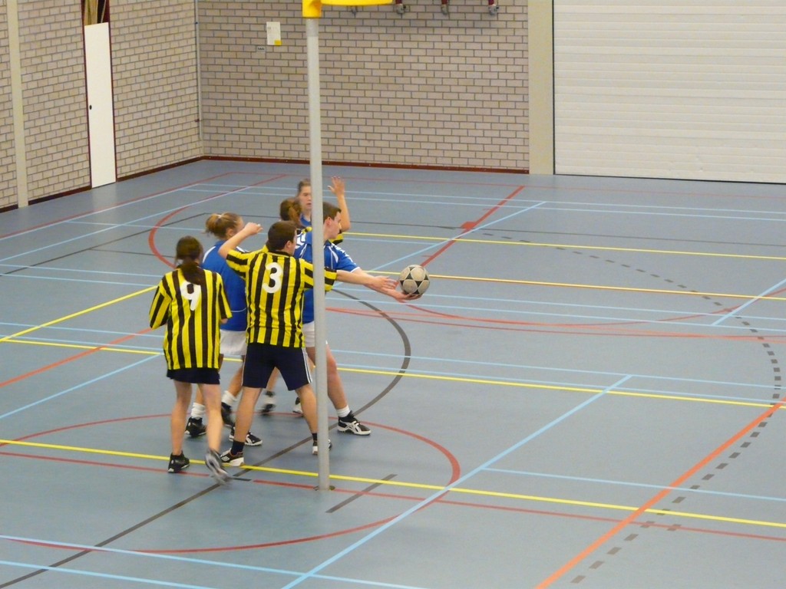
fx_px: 2407
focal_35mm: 106
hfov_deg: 18.5
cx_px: 393
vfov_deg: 14.0
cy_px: 294
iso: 800
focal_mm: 17.5
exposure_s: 1/50
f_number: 3.6
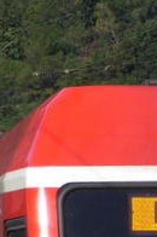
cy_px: 320
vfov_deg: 2.0
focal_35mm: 1015
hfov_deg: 1.3
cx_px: -99
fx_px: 6663
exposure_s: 1/320
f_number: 5.4
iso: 80
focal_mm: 25.6
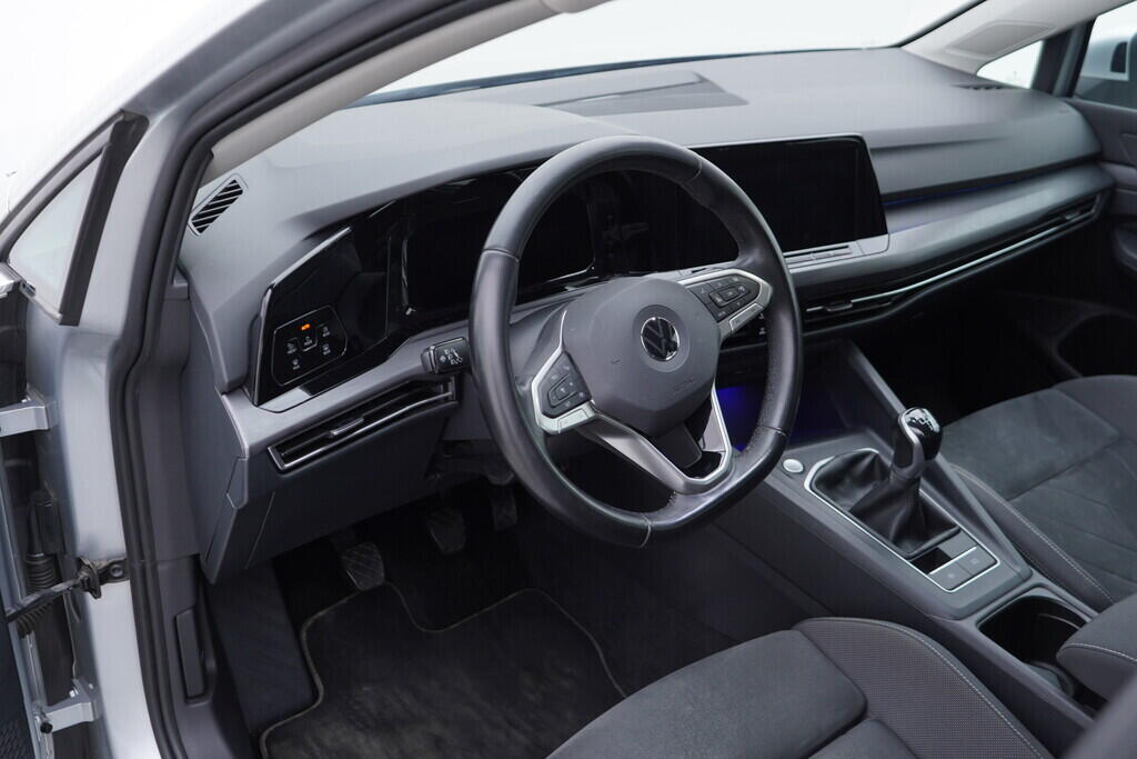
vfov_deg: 36.9
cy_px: 380
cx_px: 568
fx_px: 1137
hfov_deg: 53.1
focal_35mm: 36
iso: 125
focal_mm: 24
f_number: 3.2
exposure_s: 1/50
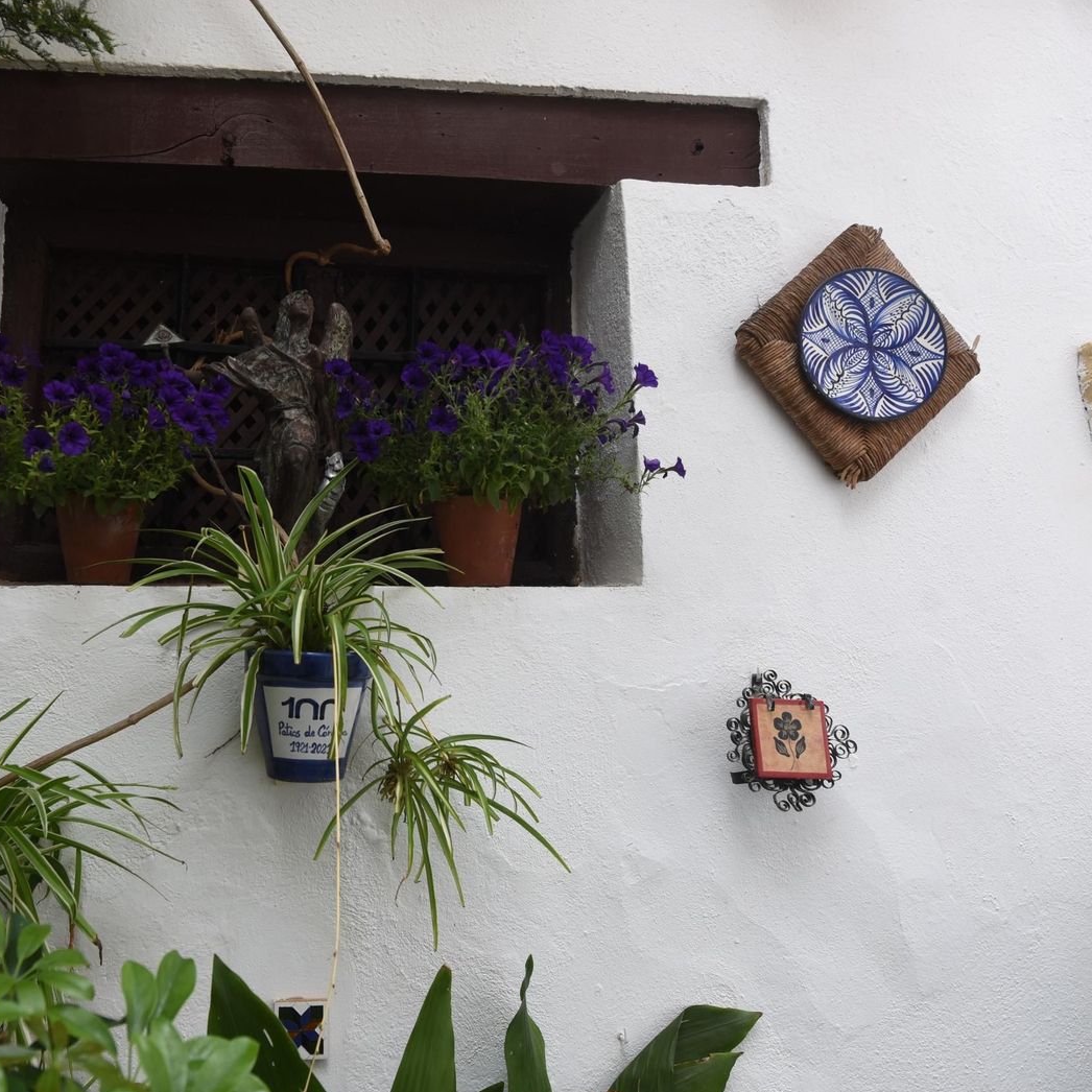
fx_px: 928
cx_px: 307
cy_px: 538
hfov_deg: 58.5
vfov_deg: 60.9
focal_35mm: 26
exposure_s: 1/200
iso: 640
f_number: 5.6
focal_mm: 20
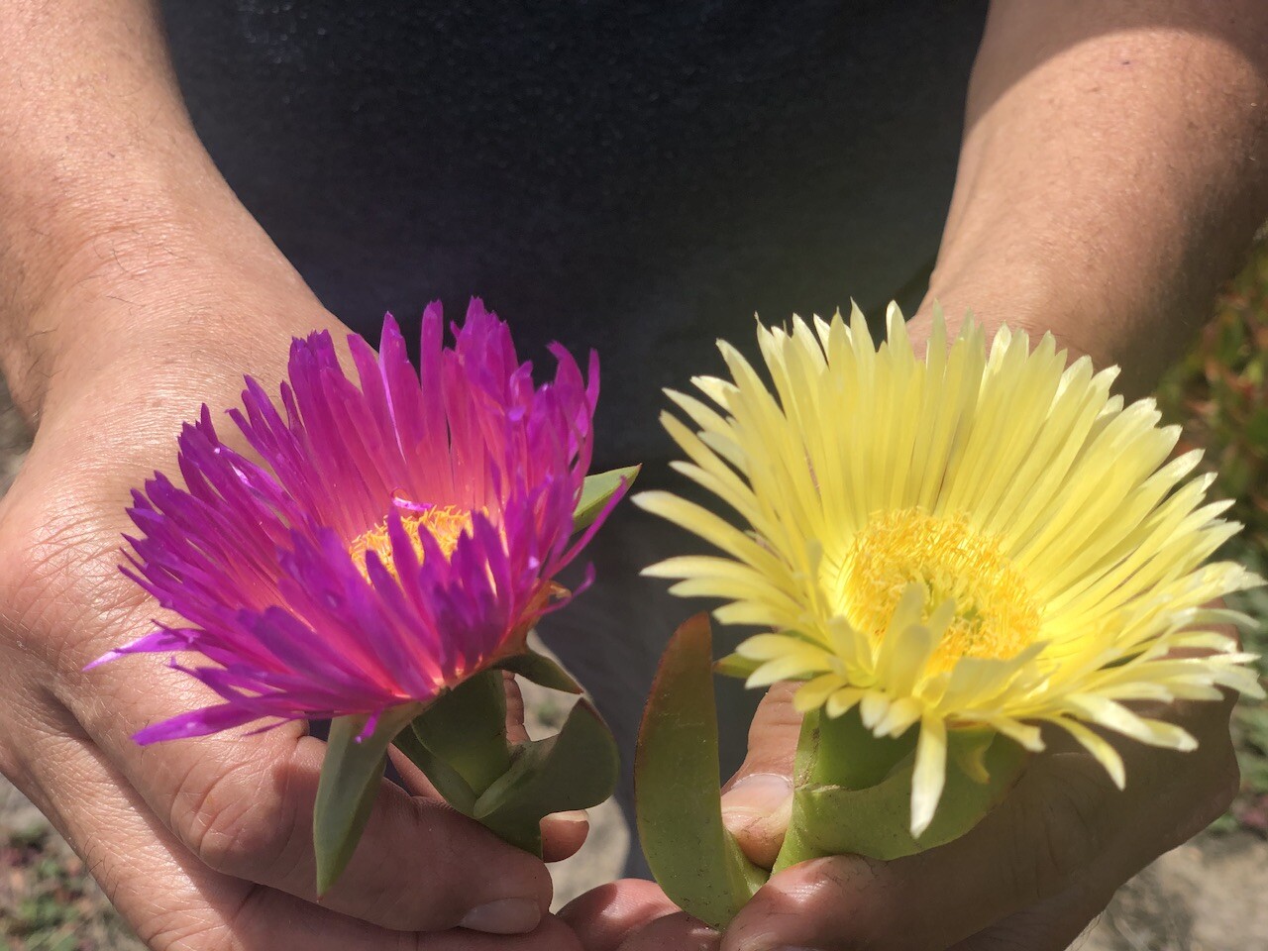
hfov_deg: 36.8
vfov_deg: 28.0
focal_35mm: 52
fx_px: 1905
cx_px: 634
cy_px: 476
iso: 16
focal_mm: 6
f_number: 2.4
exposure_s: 1/1333
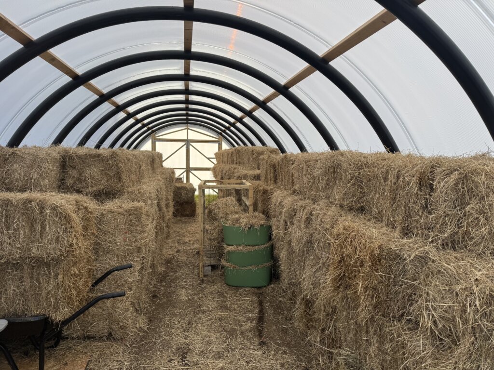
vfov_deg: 56.8
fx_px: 343
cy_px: 185
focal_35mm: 24
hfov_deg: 71.6
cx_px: 247
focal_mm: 6.76
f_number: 1.78
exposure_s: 1/1678
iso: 80
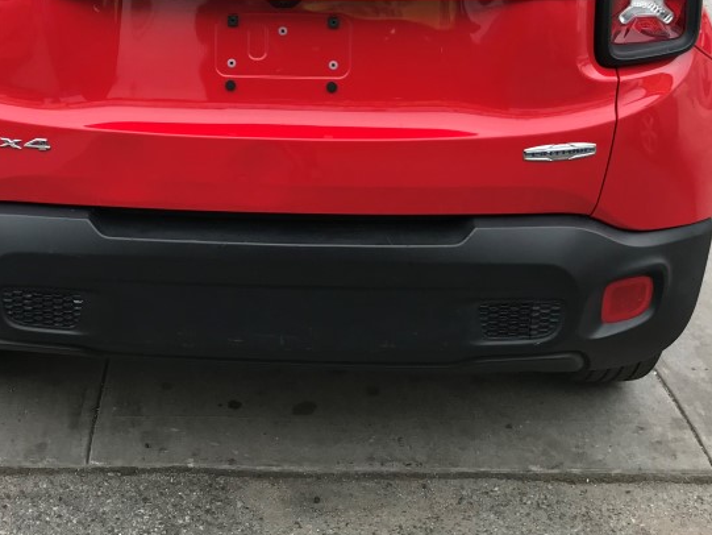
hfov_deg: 35.9
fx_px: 1090
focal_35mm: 53
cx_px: 249
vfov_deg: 26.4
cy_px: 34
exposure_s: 1/187
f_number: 1.8
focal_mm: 3.99
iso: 20
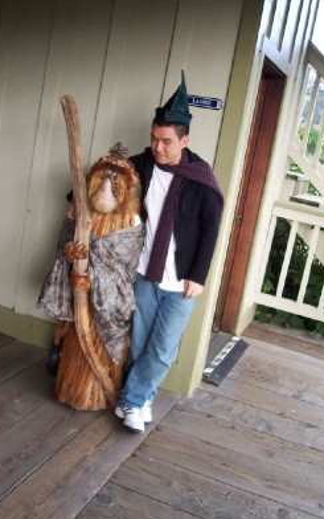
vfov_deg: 49.3
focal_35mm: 40
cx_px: 179
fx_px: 565
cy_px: 262
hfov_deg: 32.0
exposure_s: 1/90
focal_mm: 5.6
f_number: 2.8
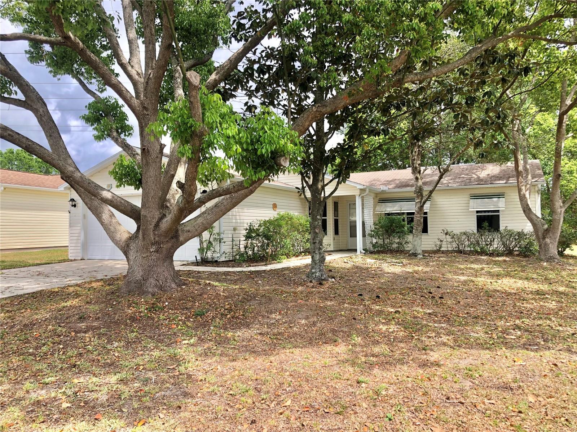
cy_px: 216
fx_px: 467
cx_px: 288
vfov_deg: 49.7
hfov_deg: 63.4
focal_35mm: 28
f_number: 1.8
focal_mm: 3.99
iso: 20
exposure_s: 1/810
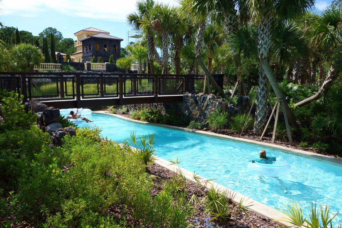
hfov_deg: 65.5
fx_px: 266
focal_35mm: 28
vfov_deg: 46.4
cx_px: 171
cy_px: 114
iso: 125
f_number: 5.6
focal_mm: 10.4
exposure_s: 1/320
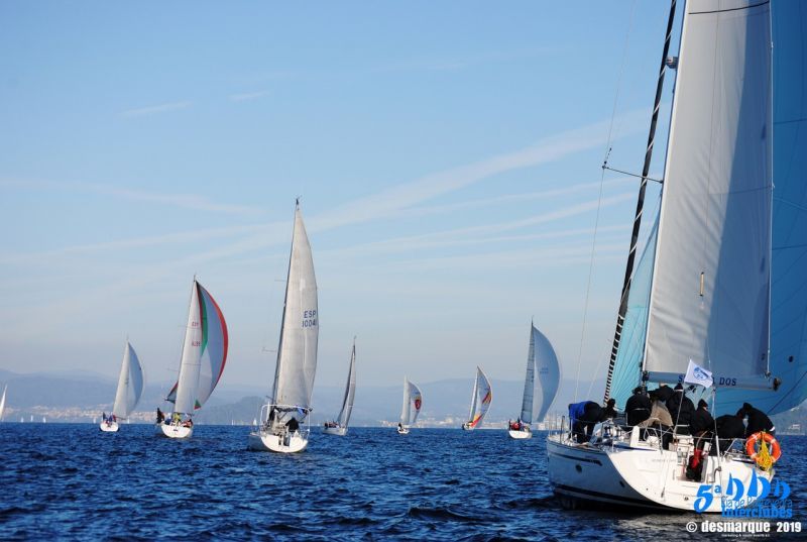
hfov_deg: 18.1
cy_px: 271
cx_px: 404
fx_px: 2527
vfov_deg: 12.2
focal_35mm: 112
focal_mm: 75
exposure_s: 1/640
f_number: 6.3
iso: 100
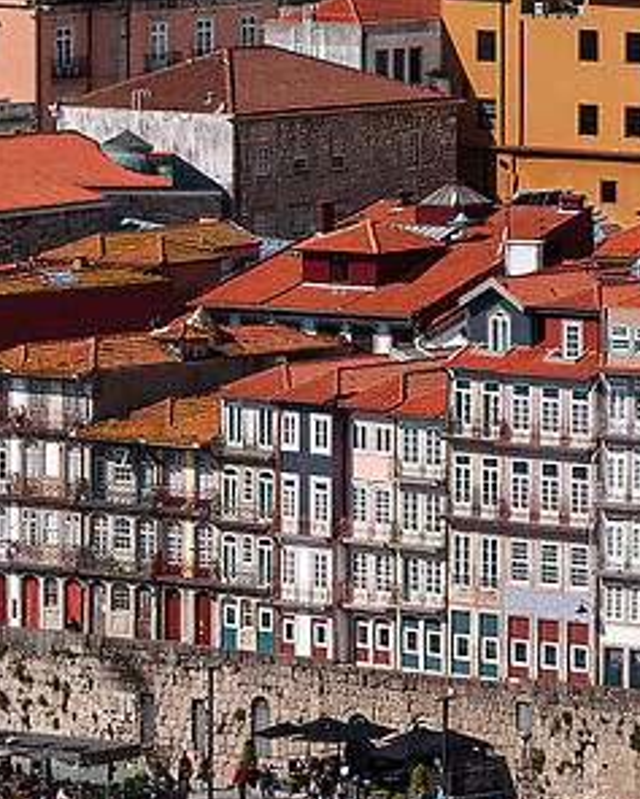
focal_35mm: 380
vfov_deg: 5.1
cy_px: -333
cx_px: 2908
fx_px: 8993
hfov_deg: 3.8
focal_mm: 50
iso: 100
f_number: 8
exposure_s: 1/180
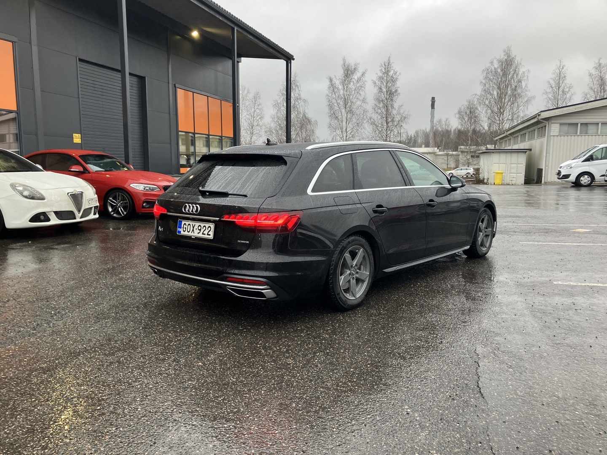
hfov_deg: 63.4
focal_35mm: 28
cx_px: 304
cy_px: 228
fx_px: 491
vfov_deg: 49.7
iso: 50
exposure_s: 1/100
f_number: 1.8
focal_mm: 3.99
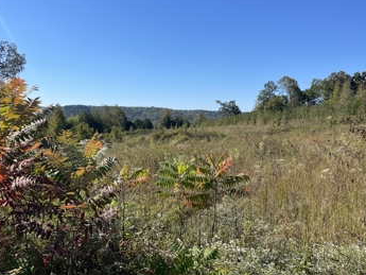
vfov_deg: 48.2
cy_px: 121
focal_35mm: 29
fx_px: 307
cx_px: 196
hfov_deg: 61.6
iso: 32
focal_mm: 5.1
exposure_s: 1/3559
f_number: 1.6
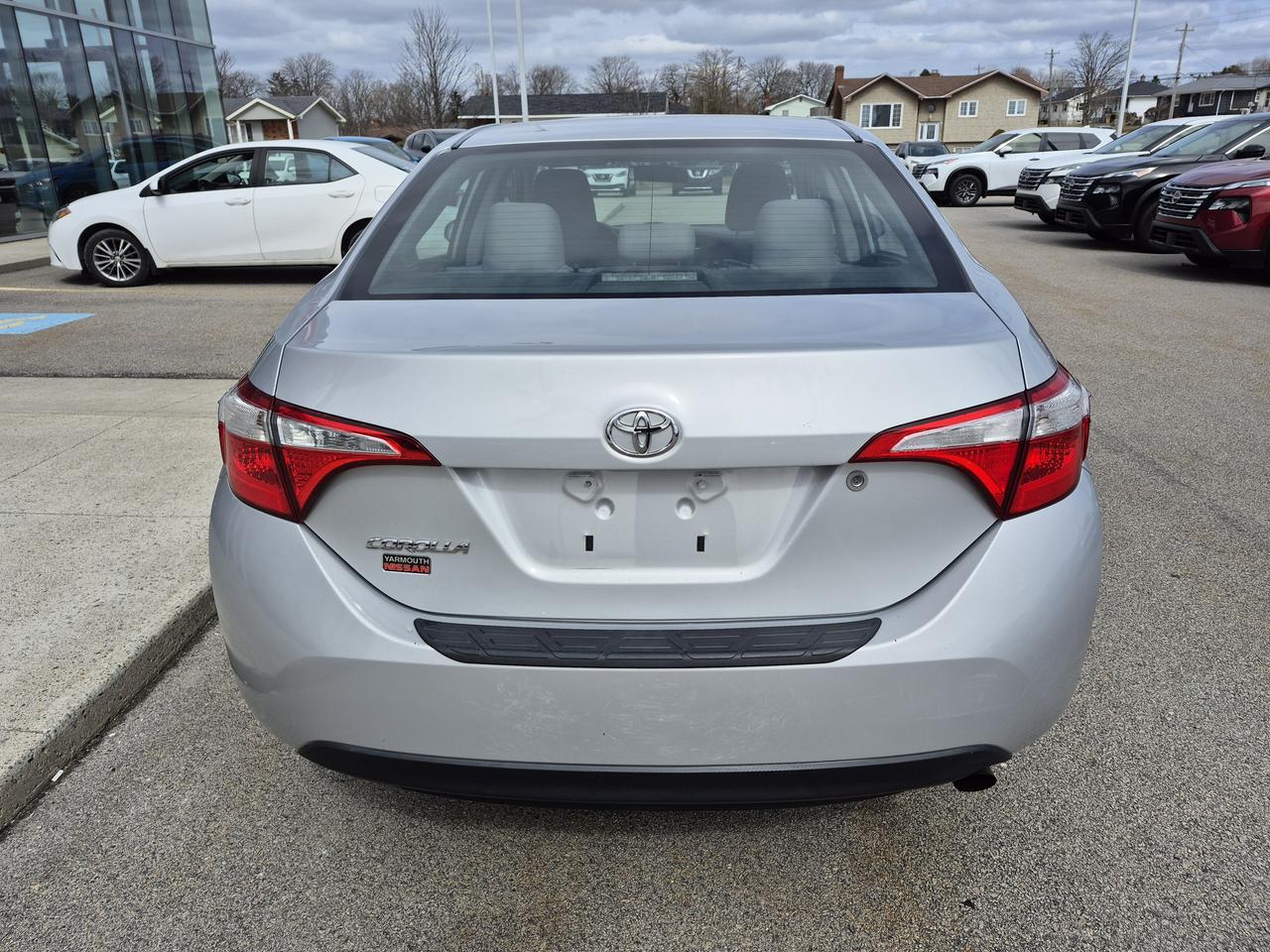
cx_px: 635
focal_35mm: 23
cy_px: 476
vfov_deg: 58.9
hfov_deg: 73.9
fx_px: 844
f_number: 1.8
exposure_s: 1/2896
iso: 25
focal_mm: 5.4
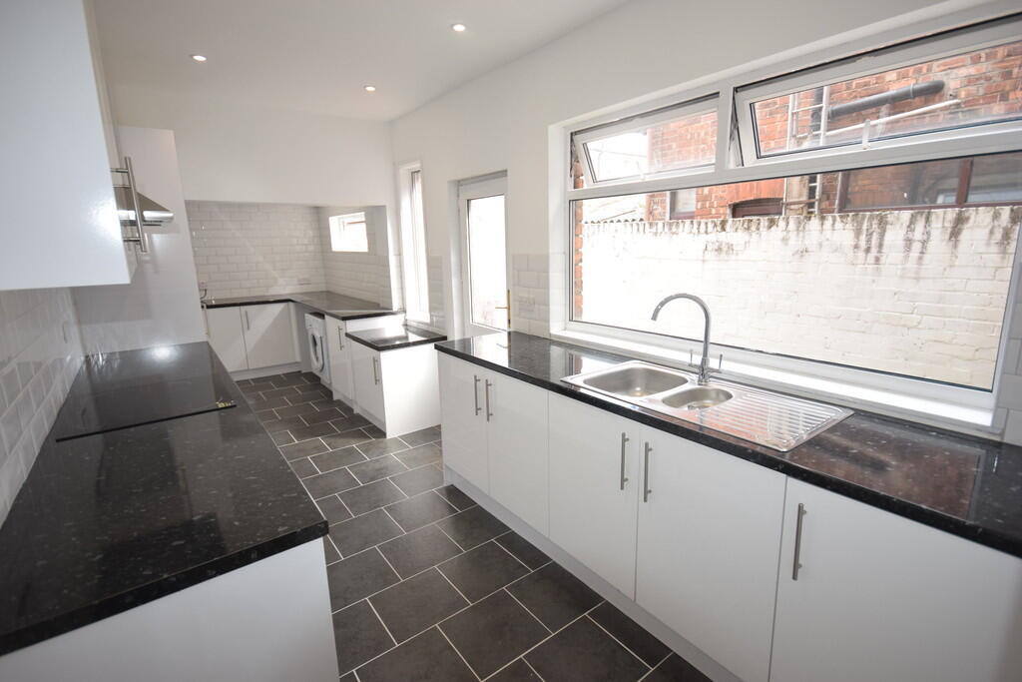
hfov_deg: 92.4
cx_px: 511
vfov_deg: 69.7
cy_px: 341
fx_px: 490
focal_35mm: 17
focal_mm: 11.5
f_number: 5.6
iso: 450
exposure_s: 1/125
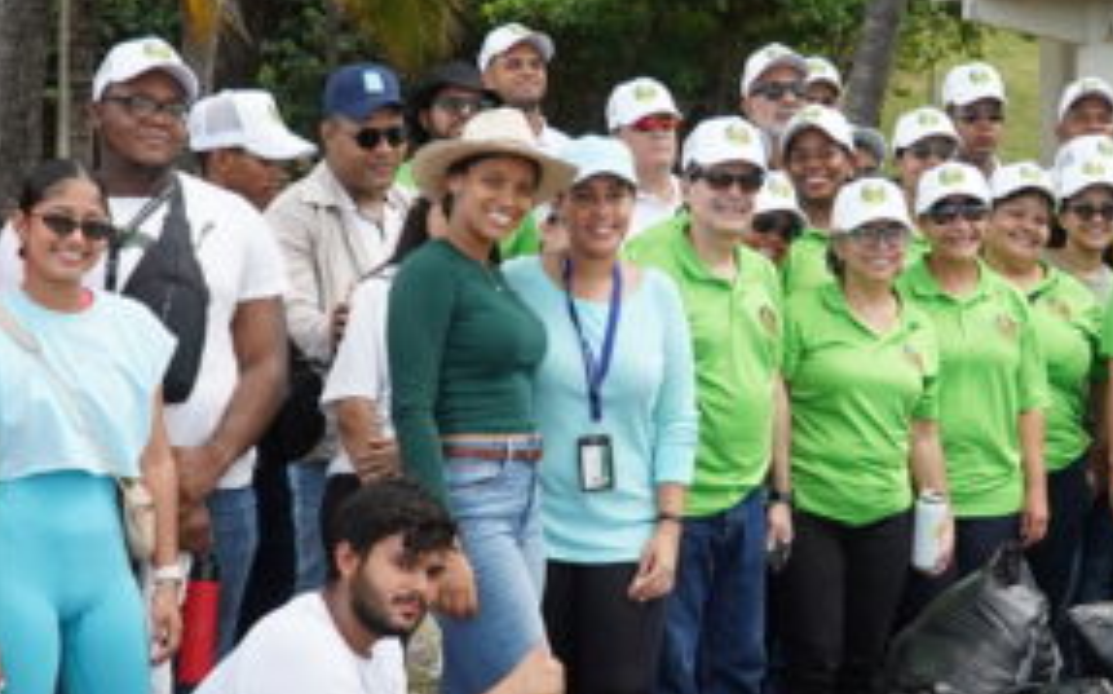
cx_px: 783
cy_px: 266
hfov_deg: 21.3
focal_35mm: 97
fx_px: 2941
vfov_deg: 13.5
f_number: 5
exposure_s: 1/400
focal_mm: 26
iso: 250
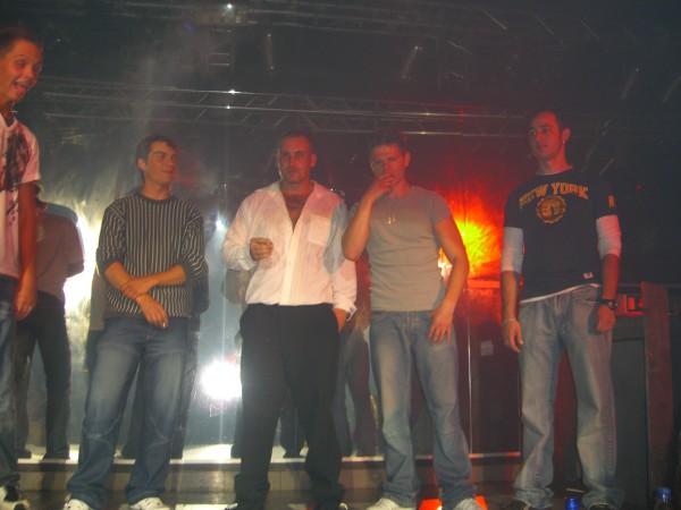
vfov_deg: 37.7
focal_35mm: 38
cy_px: 255
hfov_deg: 49.0
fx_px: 748
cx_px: 340
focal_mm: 7.9
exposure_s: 1/60
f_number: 2.8
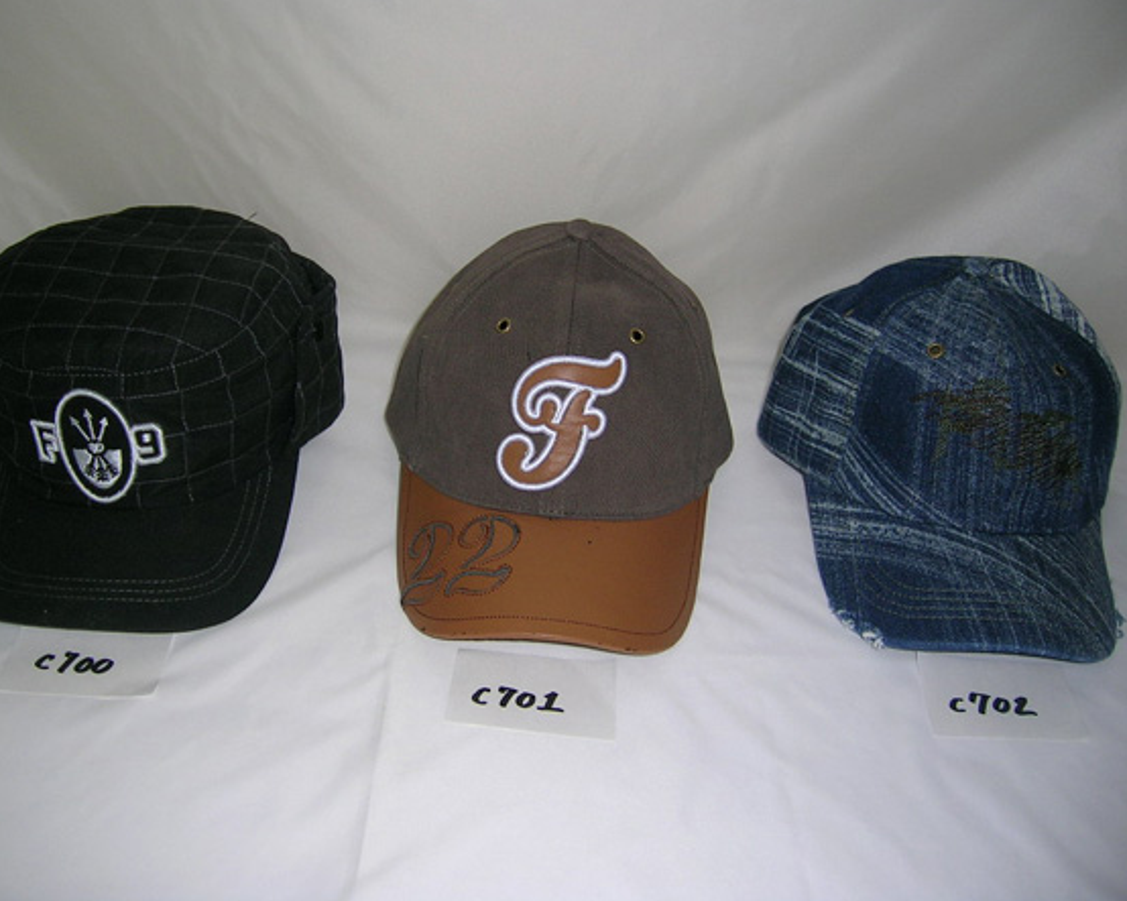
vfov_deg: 40.1
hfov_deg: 49.1
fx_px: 1234
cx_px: 525
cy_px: 449
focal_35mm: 37
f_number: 2.8
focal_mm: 5.4
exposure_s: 1/60.1
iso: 50
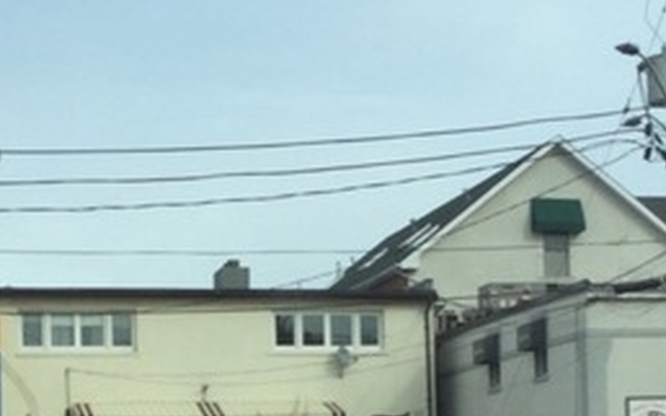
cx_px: 320
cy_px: 452
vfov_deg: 12.6
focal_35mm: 102
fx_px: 1851
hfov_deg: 20.4
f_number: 2.4
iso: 25
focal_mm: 3.3
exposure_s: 1/617
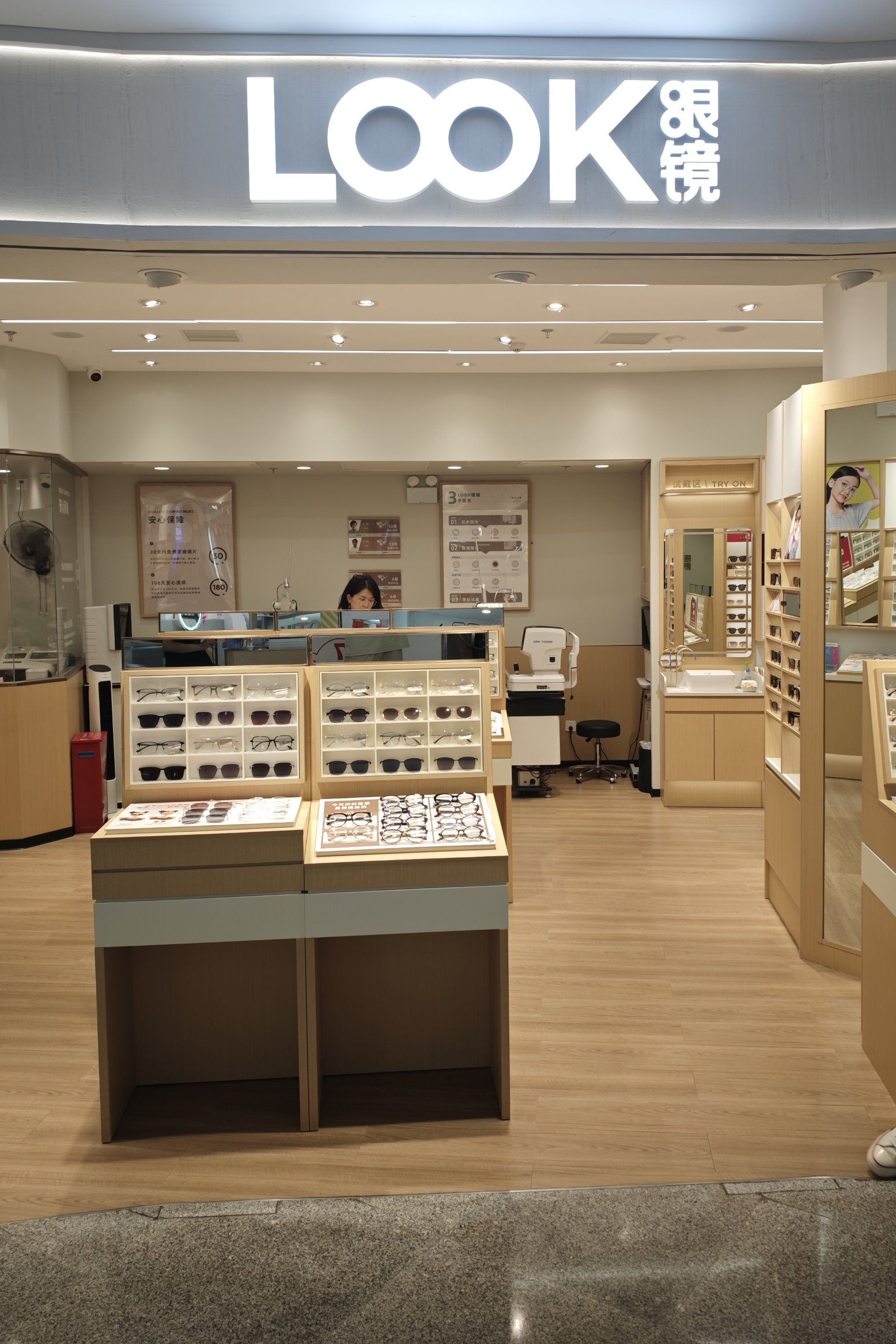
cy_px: 624
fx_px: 1045
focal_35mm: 28
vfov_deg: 65.4
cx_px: 462
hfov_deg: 46.4
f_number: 2
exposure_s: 1/100
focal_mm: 6.68
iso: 50
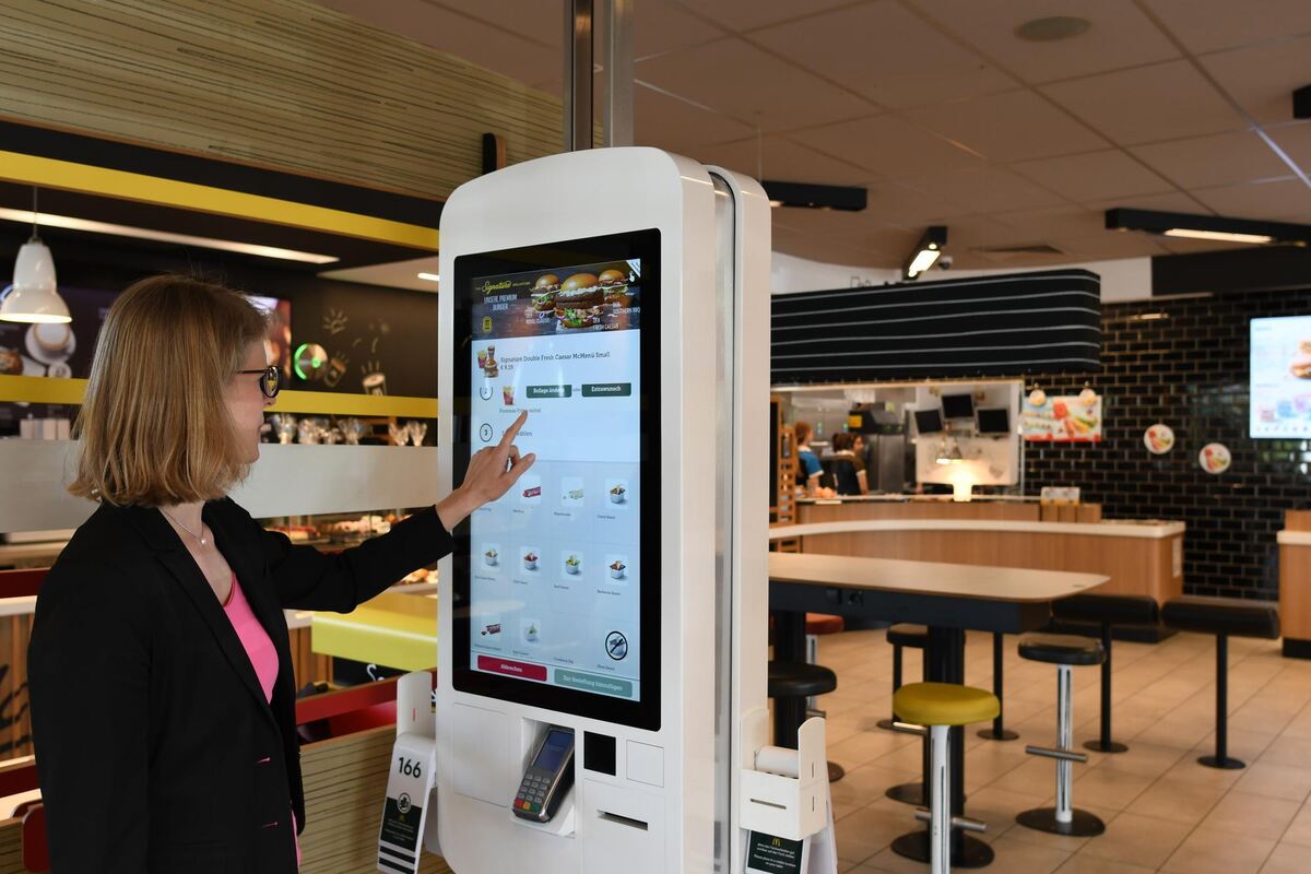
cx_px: 656
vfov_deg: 43.6
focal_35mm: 30
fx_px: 1092
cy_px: 437
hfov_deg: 61.9
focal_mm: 20
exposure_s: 1/125
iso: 400
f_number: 3.2
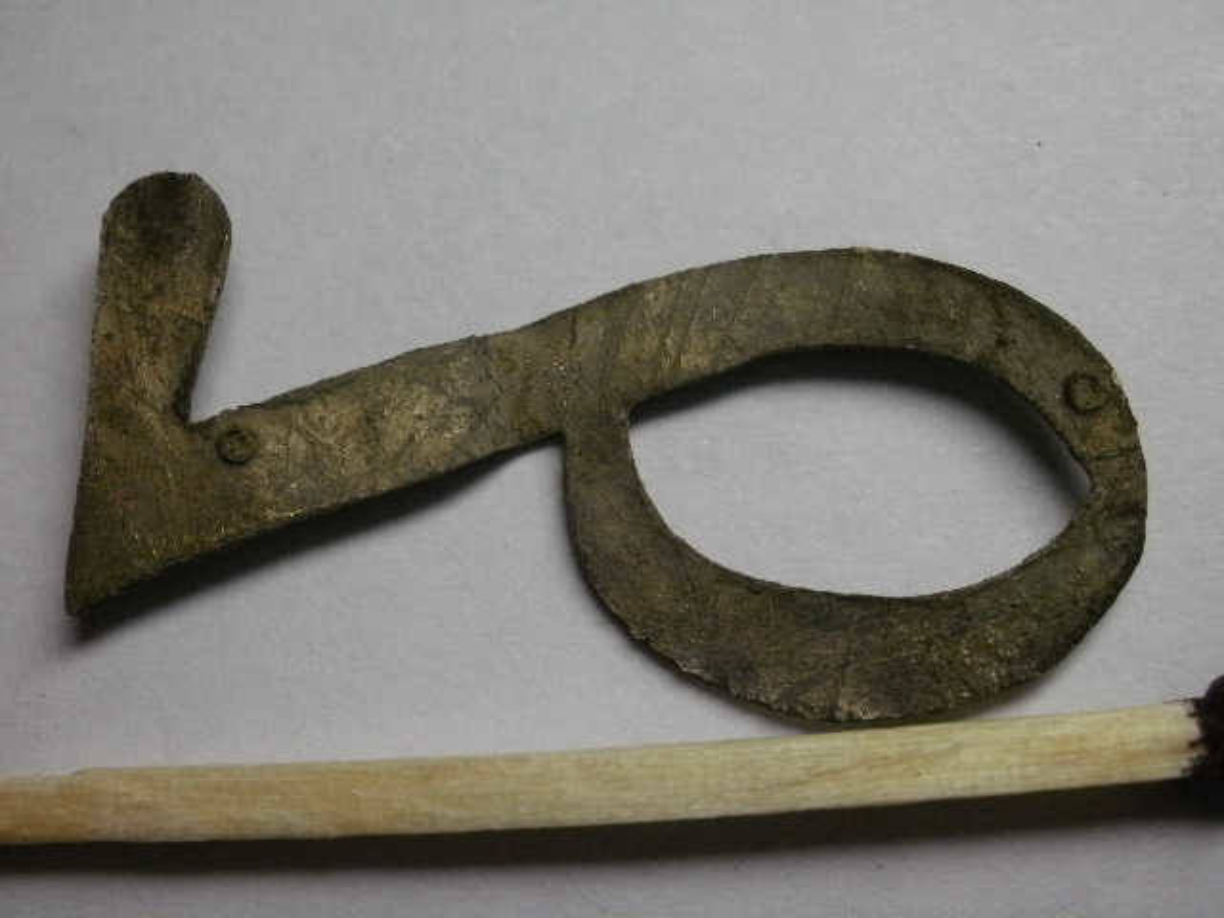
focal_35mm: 44
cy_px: 459
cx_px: 612
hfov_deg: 42.9
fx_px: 1556
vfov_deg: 32.9
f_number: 4
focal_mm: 7.7
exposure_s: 1/250
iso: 250
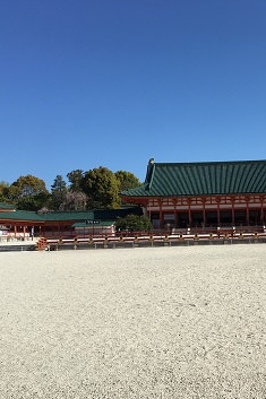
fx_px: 455
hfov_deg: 31.6
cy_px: 200
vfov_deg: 47.4
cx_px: 218
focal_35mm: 41
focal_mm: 4.15
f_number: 2.2
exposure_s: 1/1832
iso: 25
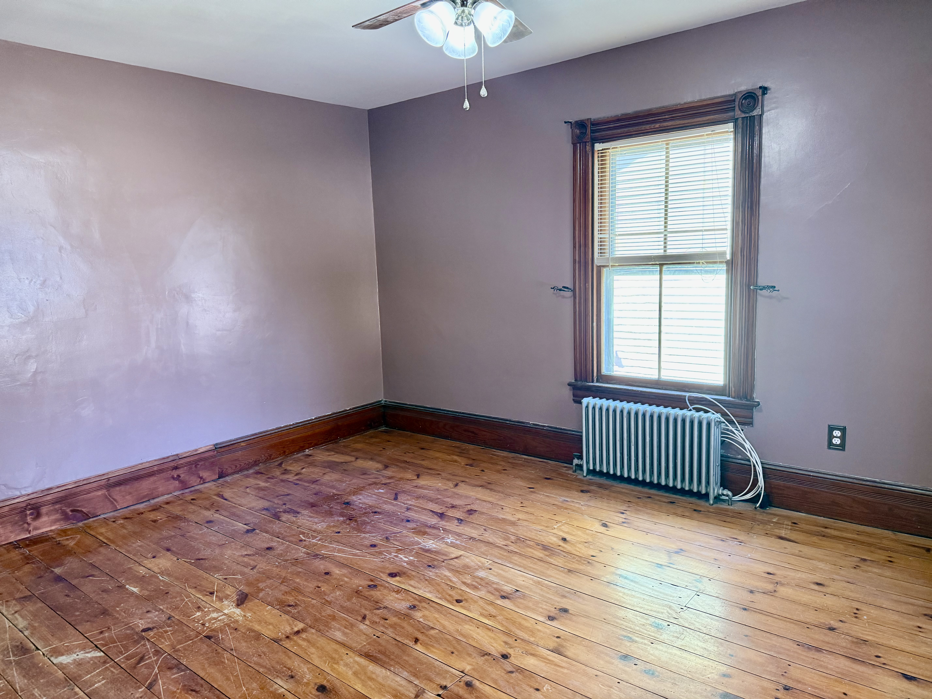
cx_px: 466
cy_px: 350
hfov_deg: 71.6
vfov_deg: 56.8
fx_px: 646
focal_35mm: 24
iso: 250
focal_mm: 6.76
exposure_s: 1/60
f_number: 1.78
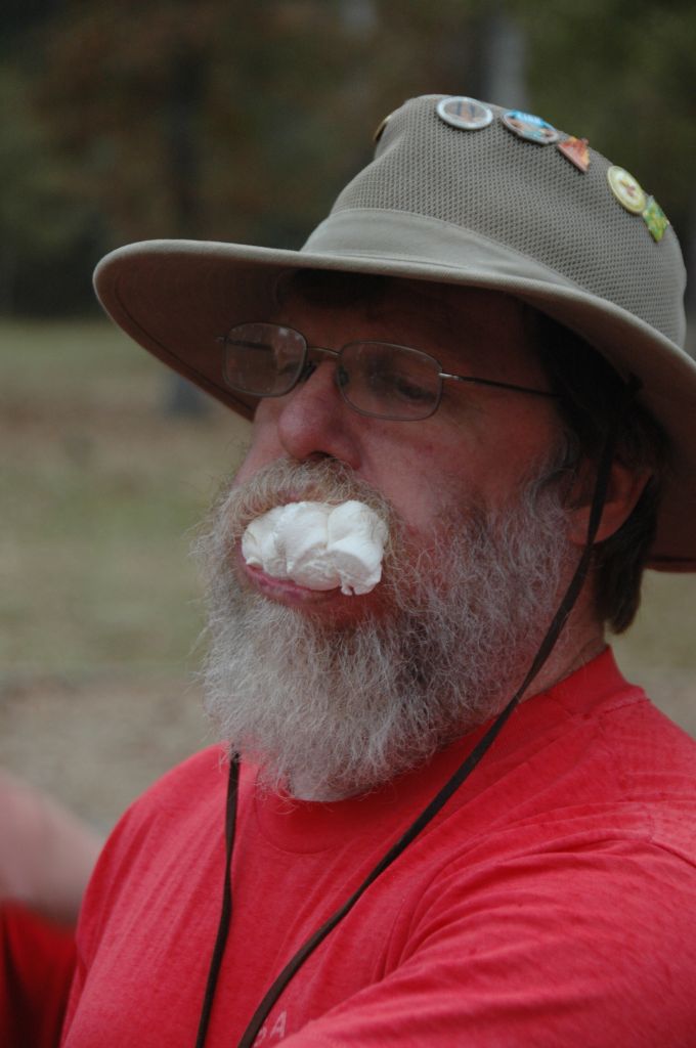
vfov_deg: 14.4
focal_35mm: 142
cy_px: 524
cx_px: 348
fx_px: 4143
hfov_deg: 9.6
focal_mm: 95
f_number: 5.3
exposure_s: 1/60
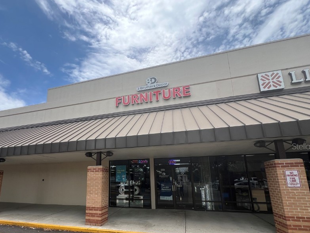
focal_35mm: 17
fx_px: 152
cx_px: 127
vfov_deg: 73.4
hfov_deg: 90.1
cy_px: 146
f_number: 1.8
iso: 32
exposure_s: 1/815
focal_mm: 1.57
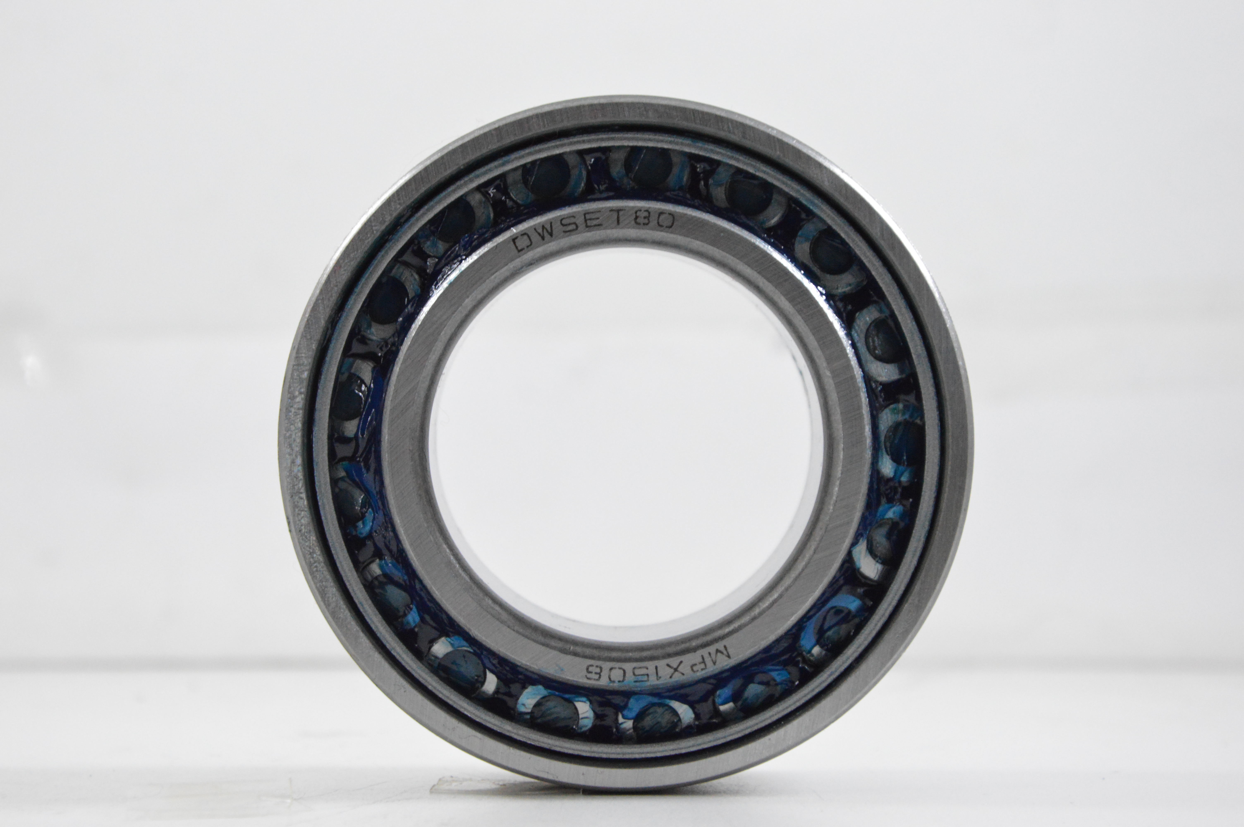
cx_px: 622
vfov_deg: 12.2
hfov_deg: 18.2
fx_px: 3884
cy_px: 414
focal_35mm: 112
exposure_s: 1/100
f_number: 8
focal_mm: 75
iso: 3200
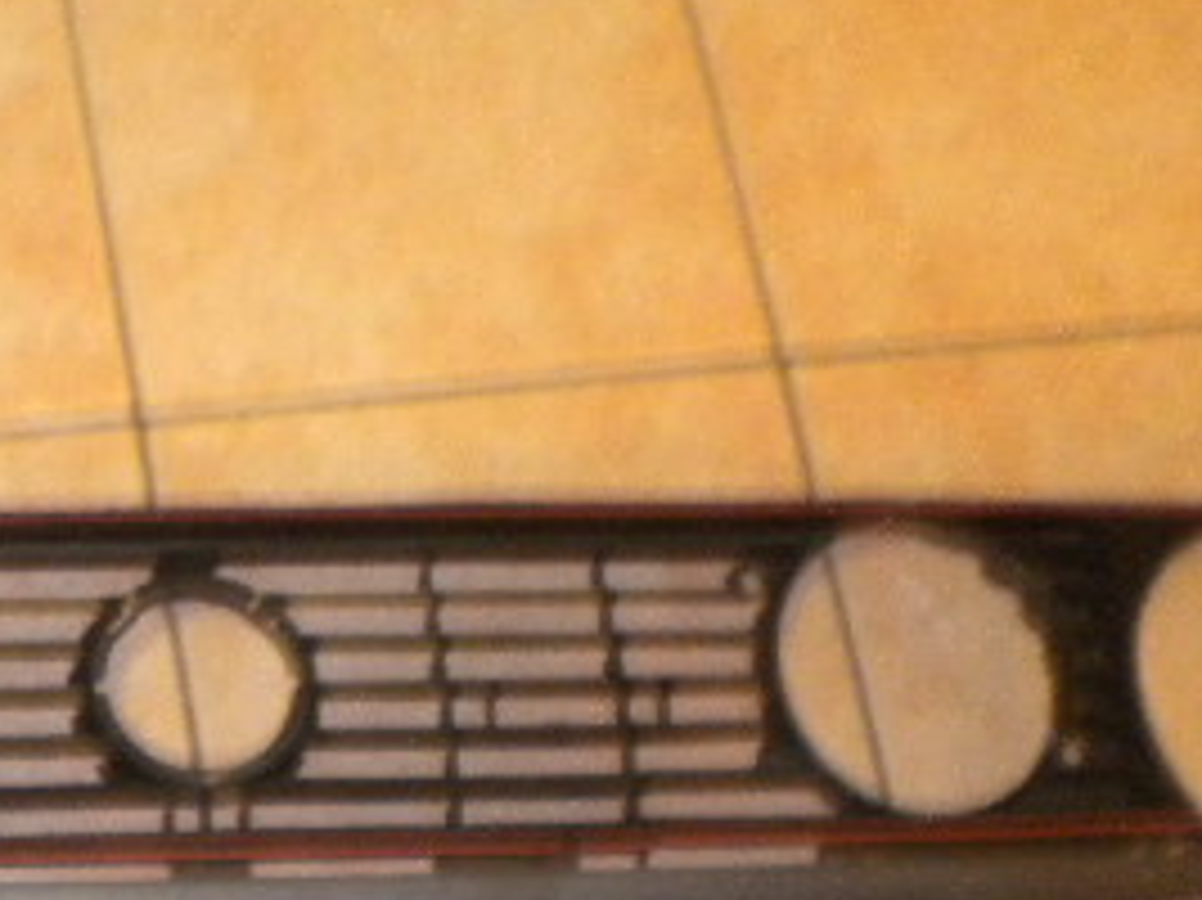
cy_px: 657
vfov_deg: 17.5
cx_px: 122
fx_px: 2915
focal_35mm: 84
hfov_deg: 22.7
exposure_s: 1/5.9
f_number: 3.1
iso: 400
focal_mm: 6.3
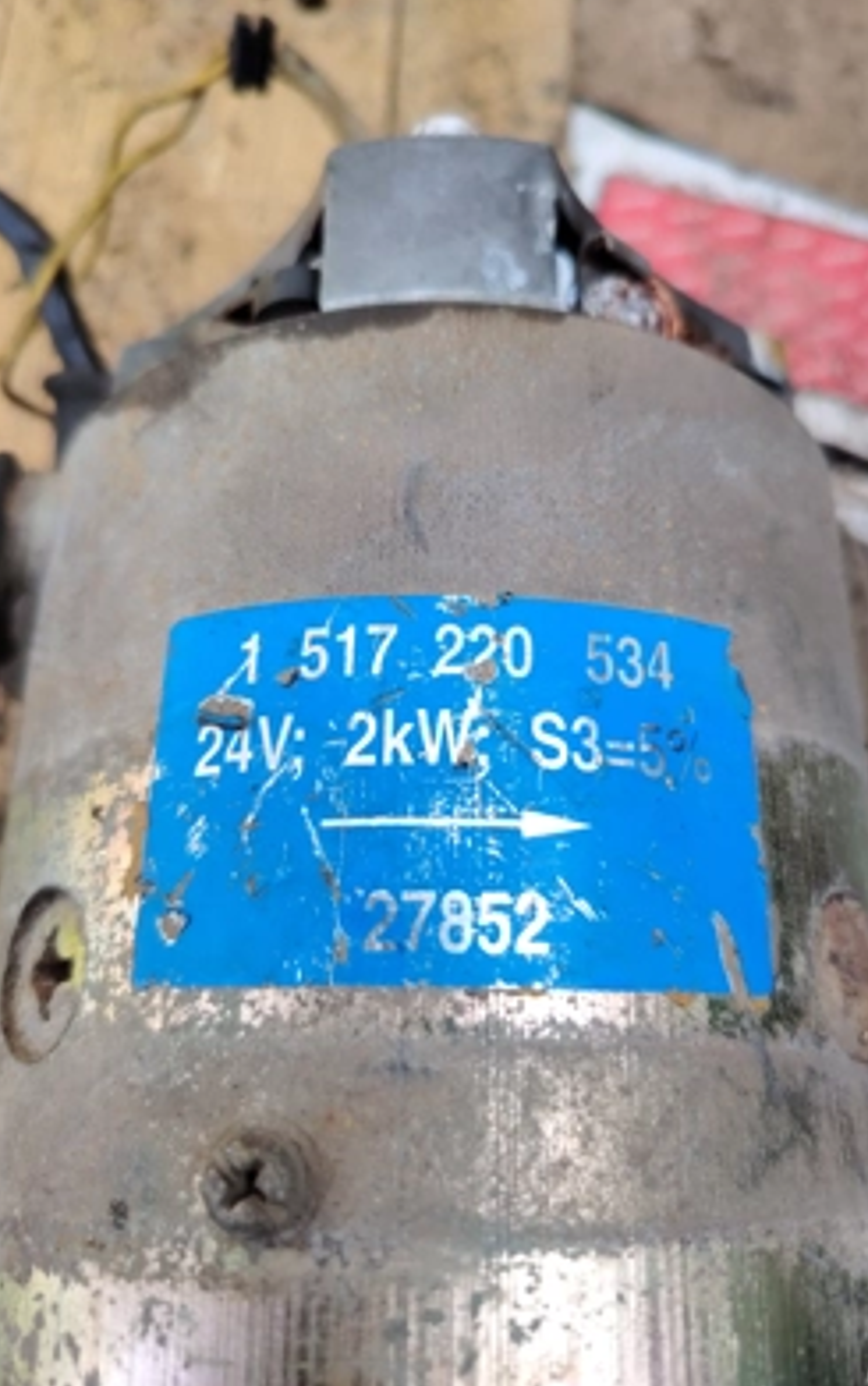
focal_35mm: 26
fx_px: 982
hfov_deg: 47.7
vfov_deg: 70.4
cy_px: 681
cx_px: 446
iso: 100
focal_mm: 5.25
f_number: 1.75
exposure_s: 1/130
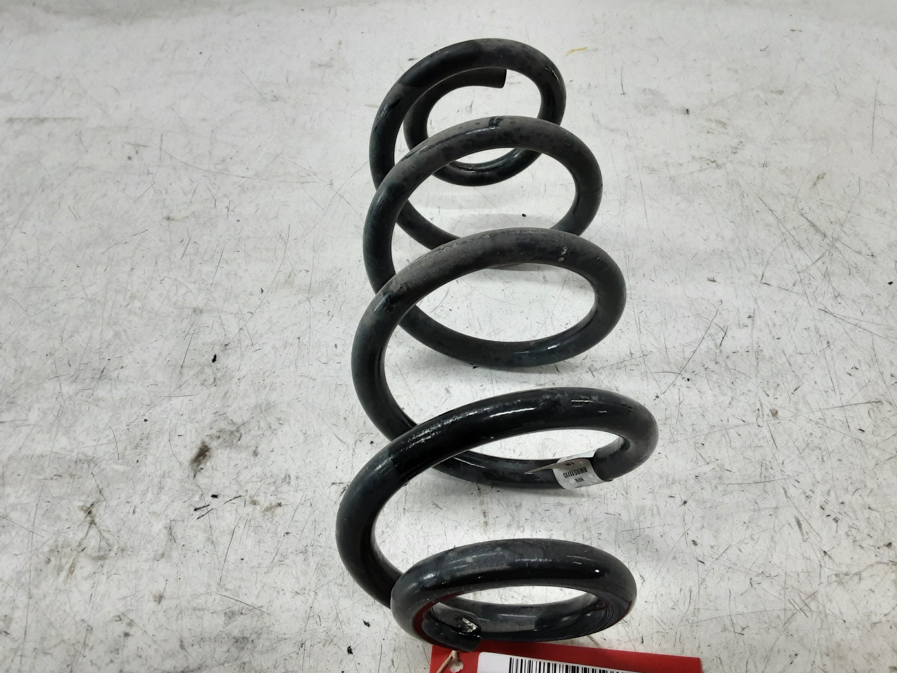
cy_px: 336
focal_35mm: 27
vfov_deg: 51.4
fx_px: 700
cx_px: 448
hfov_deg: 65.3
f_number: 1.9
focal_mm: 2.91
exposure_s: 1/50
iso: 80
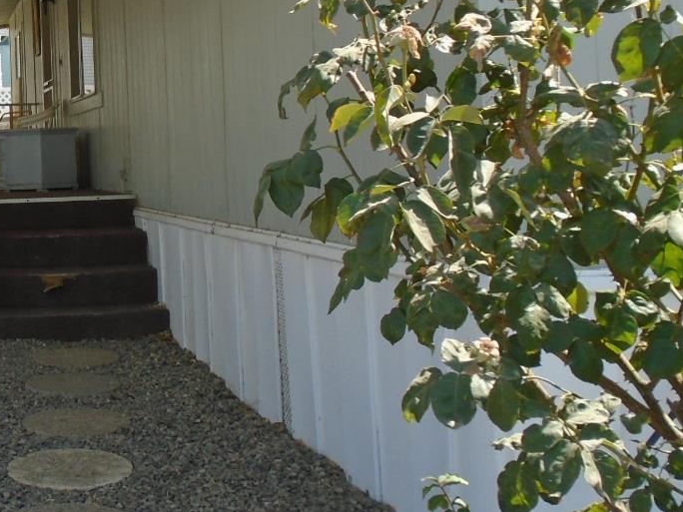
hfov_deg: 31.6
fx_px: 1125
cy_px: 144
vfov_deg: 25.4
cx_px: 21
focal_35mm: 57
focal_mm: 4.6
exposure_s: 1/400
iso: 100
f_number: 3.2
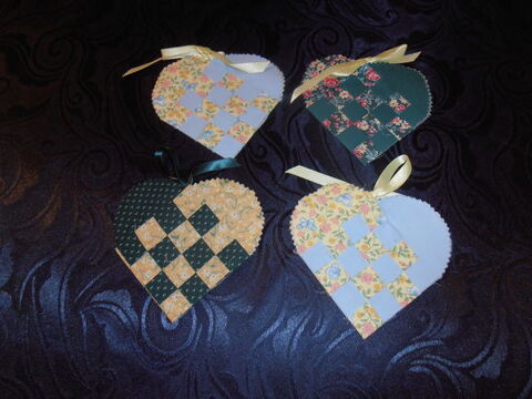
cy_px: 200
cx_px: 266
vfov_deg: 56.8
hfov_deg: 71.6
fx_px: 369
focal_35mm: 24
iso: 125
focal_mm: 4.2
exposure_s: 1/30
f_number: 3
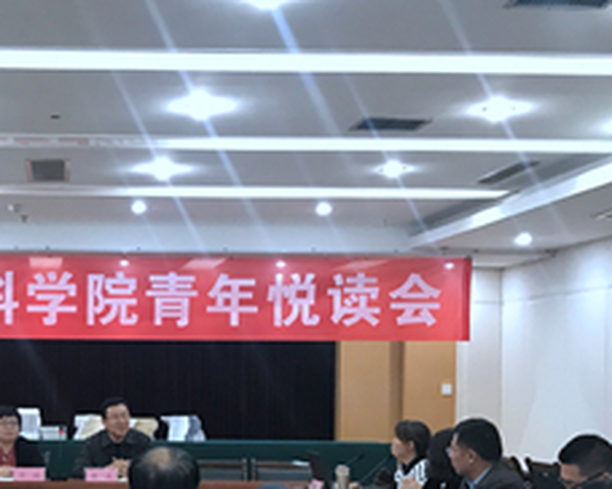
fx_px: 1303
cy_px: 392
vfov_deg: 21.0
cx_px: 59
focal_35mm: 72
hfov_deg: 25.6
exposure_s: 1/17
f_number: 1.8
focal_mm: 3.99
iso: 80
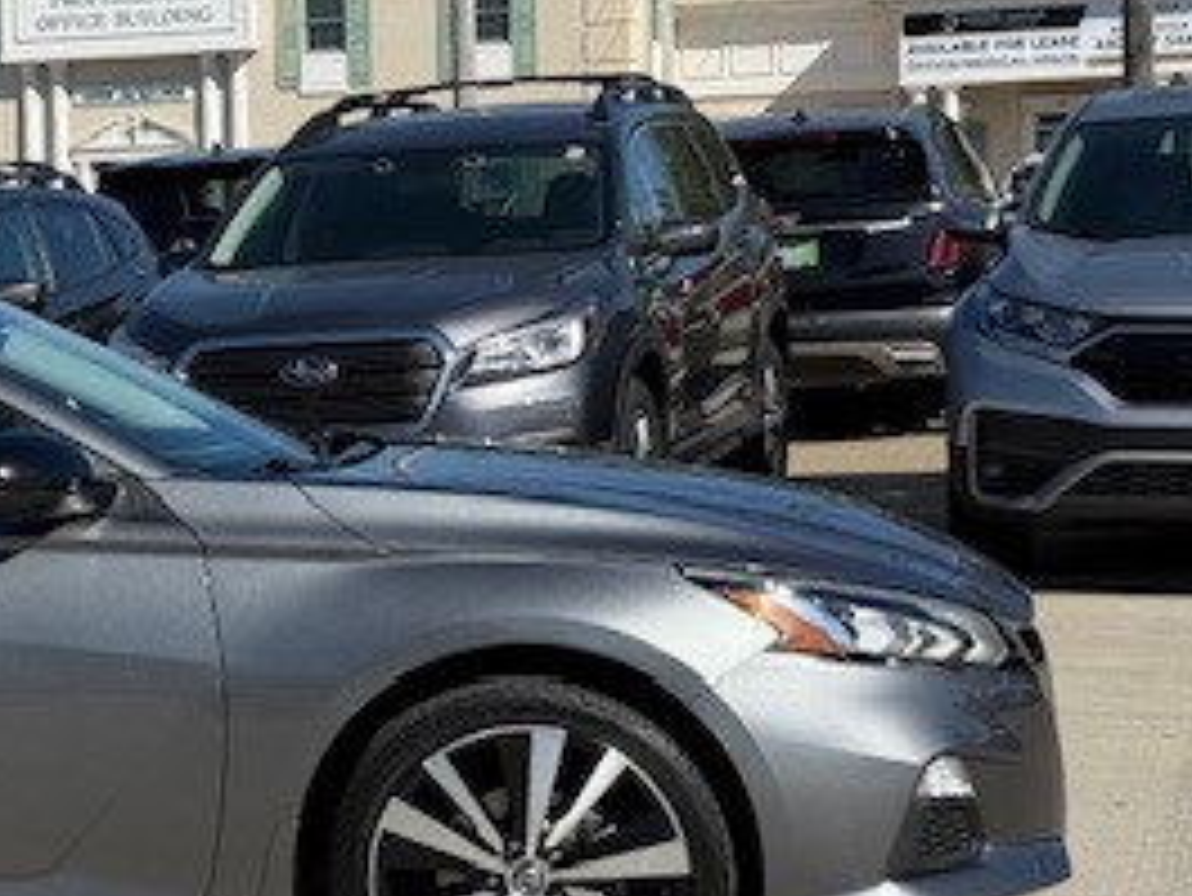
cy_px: 500
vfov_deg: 12.8
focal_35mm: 116
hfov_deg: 16.3
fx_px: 3996
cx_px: -238
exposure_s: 1/6536
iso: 100
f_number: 1.78
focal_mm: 6.76
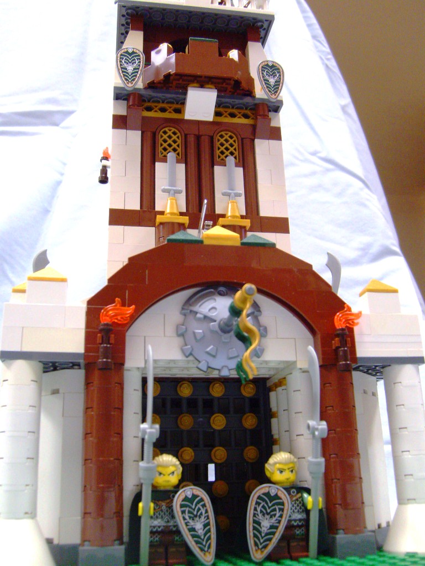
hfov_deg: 40.7
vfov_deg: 52.6
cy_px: 283
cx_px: 212
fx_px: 573
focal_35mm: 35
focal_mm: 5.8
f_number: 2.8
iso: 200
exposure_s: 1/45
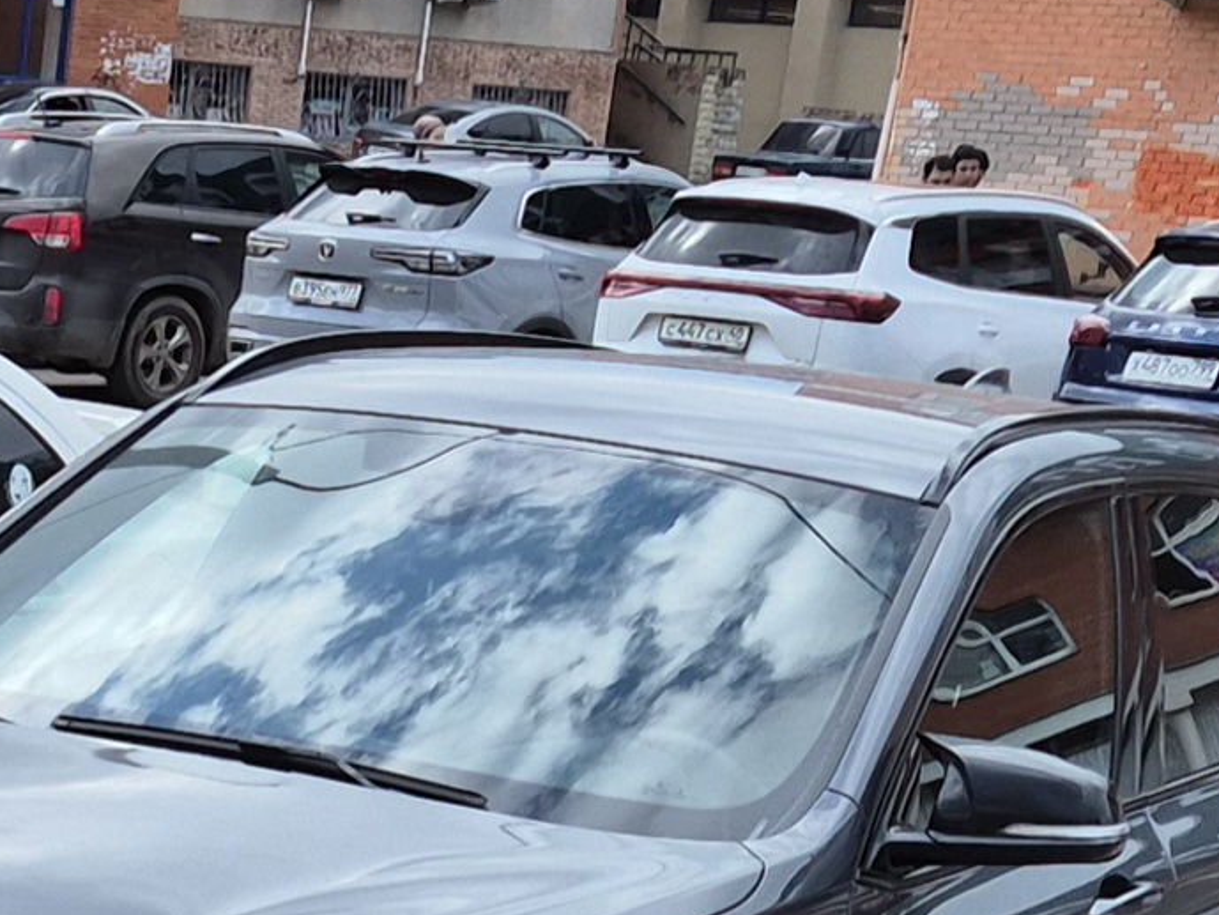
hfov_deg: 35.5
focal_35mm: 53
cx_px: 329
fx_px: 1867
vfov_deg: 25.6
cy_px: 998
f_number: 1.8
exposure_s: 1/769
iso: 25
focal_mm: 5.4
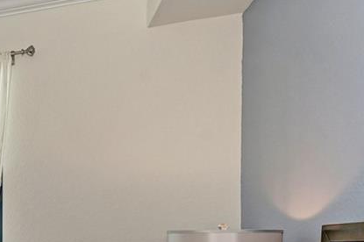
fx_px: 546
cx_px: -218
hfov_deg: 25.1
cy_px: 242
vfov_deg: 23.9
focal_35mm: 54
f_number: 7.1
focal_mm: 14
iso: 100
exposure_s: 1/30
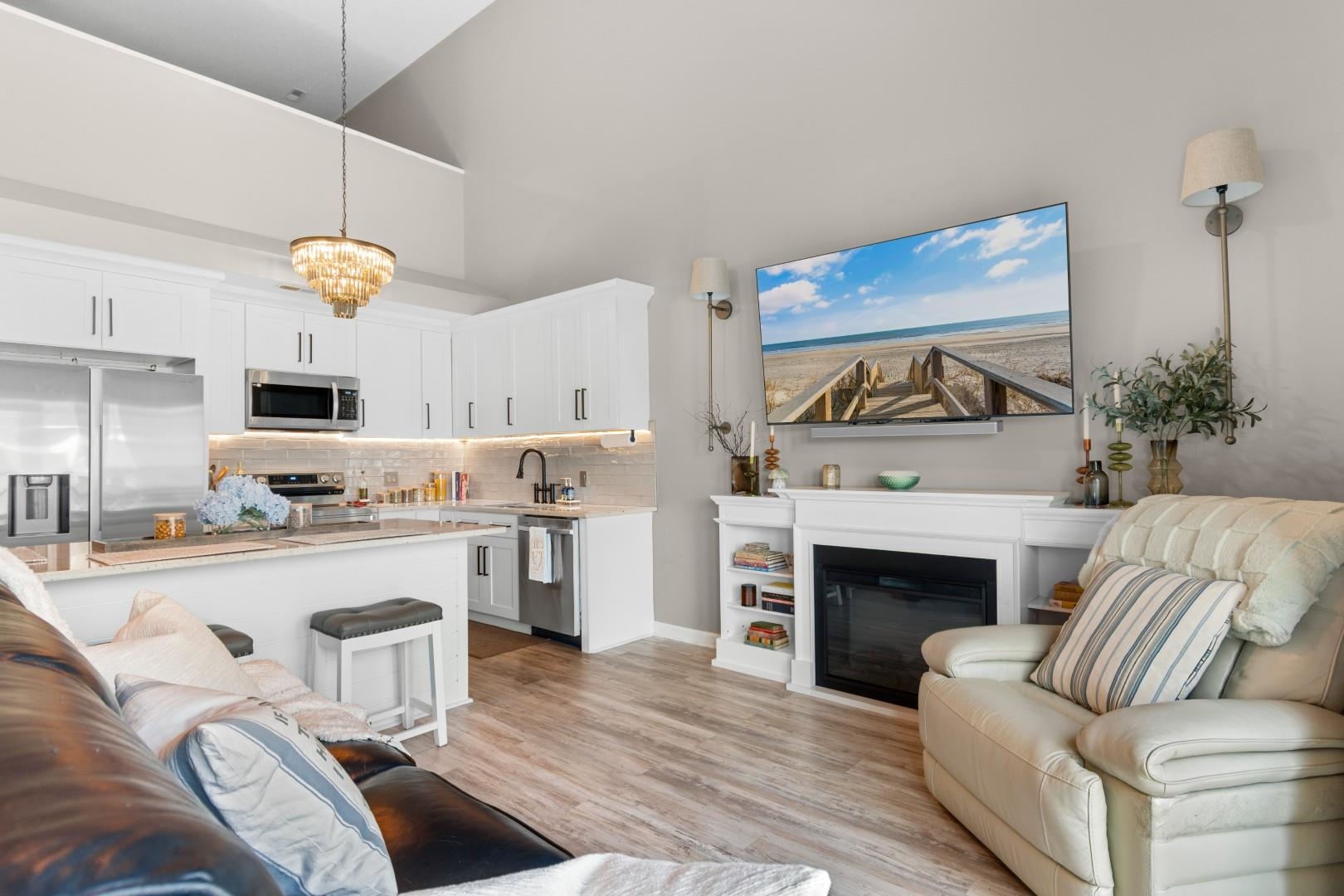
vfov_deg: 67.4
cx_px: 672
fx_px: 672
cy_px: 448
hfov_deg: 90.0
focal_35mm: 18
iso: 100
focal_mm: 12
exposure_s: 1/4
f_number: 4.8
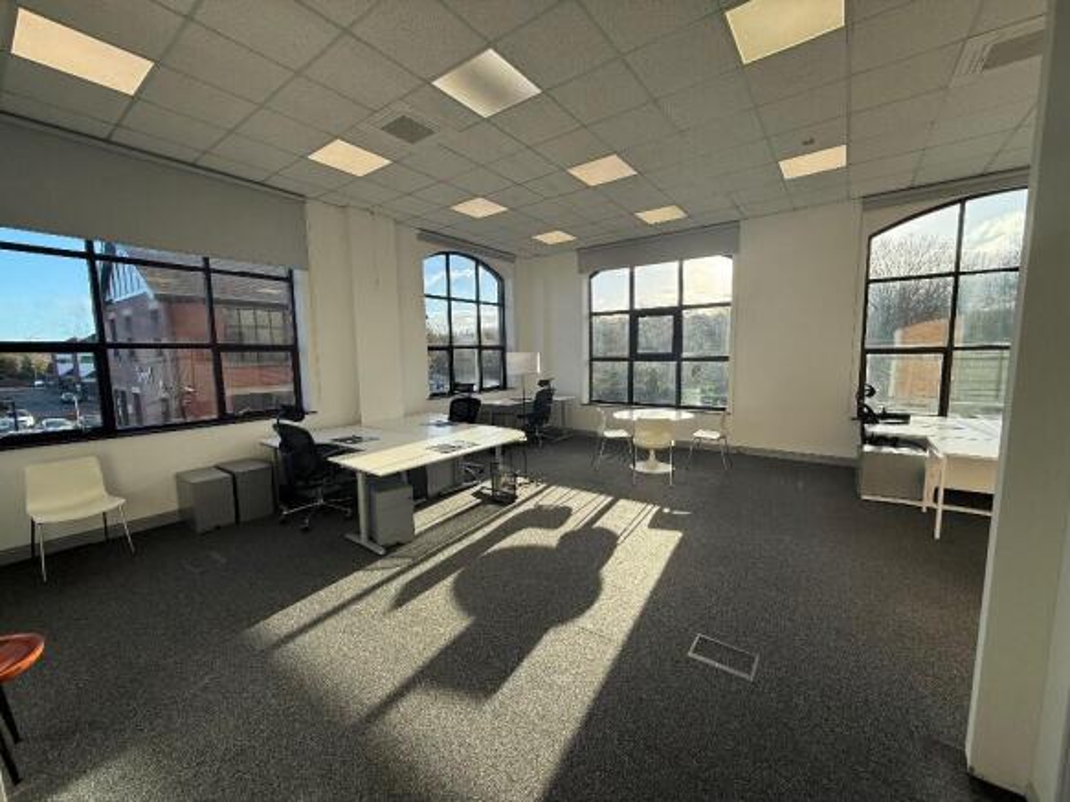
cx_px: 535
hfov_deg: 102.1
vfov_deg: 85.7
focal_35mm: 14
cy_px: 401
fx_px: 433
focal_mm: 2.22
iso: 64
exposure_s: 1/638
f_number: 2.2
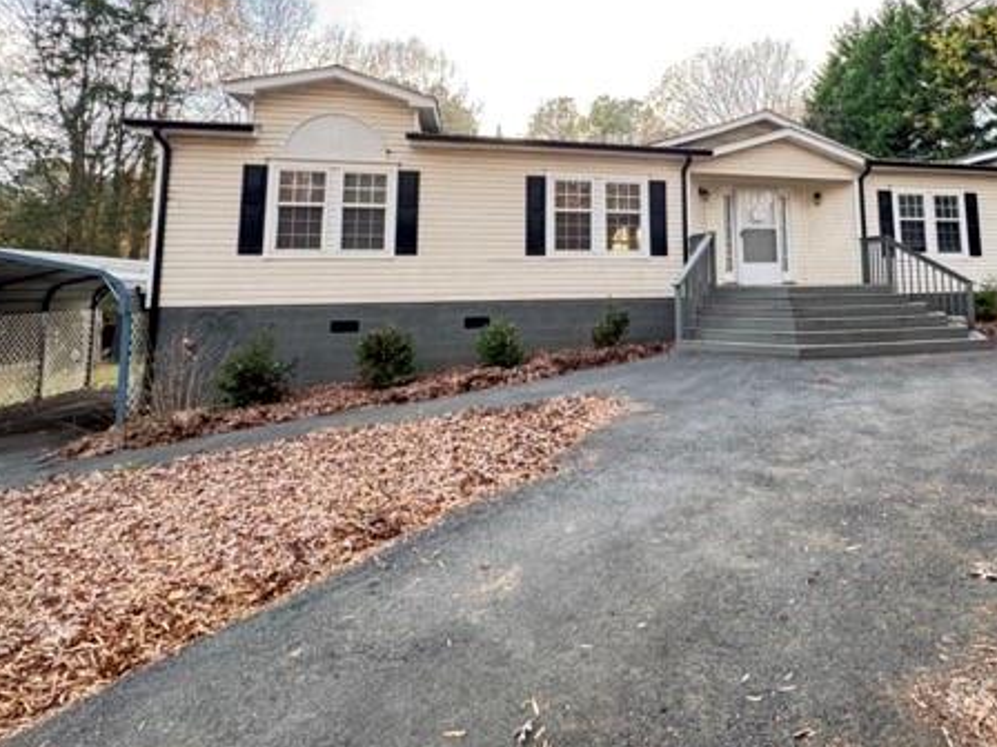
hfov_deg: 80.1
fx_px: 576
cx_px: 630
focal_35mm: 20
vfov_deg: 63.4
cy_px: 220
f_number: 2.2
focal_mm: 2.22
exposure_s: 1/99
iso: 200
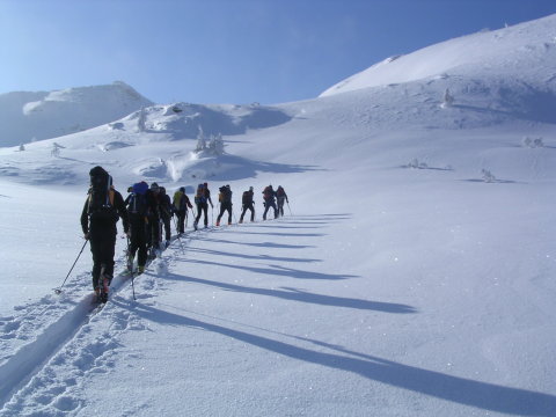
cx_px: 278
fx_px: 610
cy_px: 208
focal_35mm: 38
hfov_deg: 49.0
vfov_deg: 37.7
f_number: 5.6
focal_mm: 5.8
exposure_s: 1/746
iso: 100
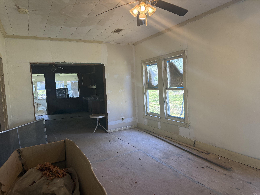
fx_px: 180
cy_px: 98
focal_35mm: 24
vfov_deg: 56.8
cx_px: 130
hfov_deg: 71.6
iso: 160
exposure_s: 1/179
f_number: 1.78
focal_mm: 6.76
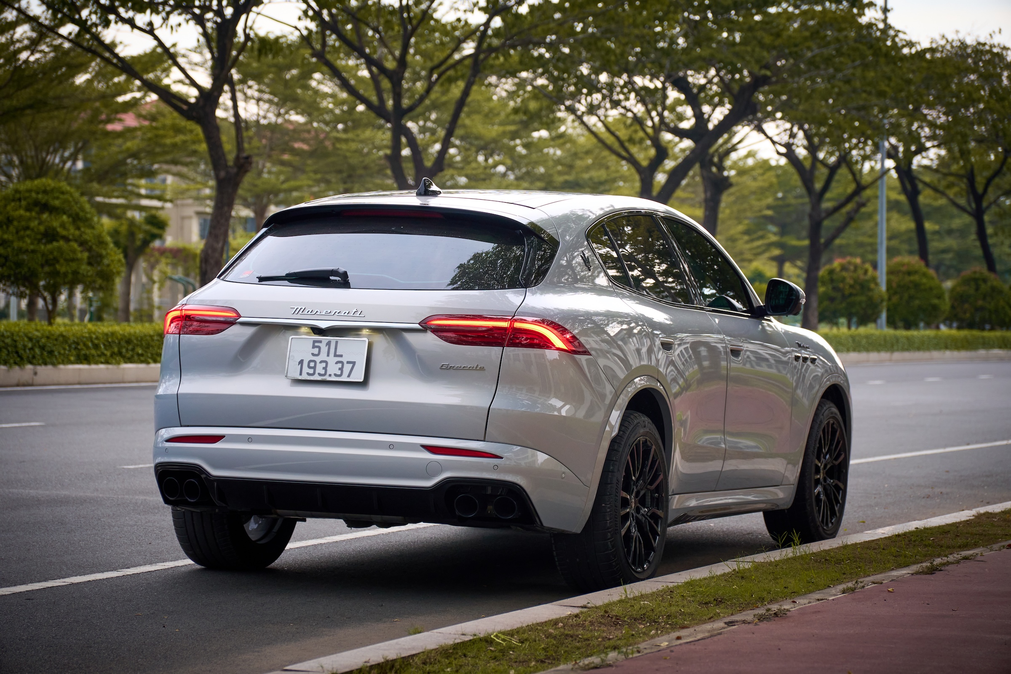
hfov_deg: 19.5
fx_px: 2949
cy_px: 337
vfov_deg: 13.0
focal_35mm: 105
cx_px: 506
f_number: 3.5
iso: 500
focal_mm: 70
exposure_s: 1/160
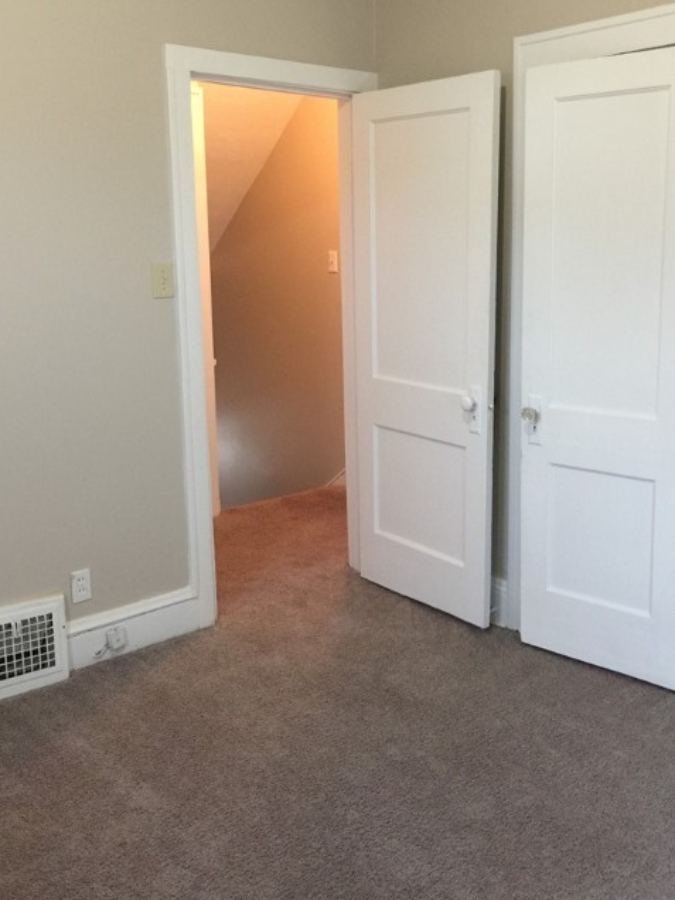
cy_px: 402
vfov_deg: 52.5
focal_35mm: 35
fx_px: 910
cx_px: 379
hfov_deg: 40.6
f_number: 2.2
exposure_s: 1/4
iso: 80
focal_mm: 4.15
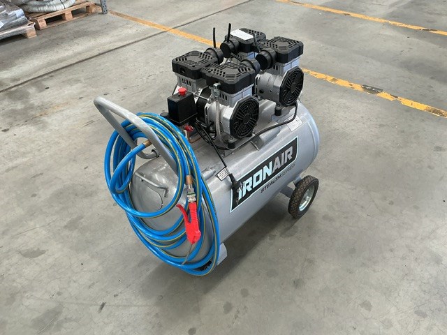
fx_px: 374
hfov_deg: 61.7
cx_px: 224
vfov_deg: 48.2
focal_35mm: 29
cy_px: 168
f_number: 1.8
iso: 64
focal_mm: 3
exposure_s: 1/100
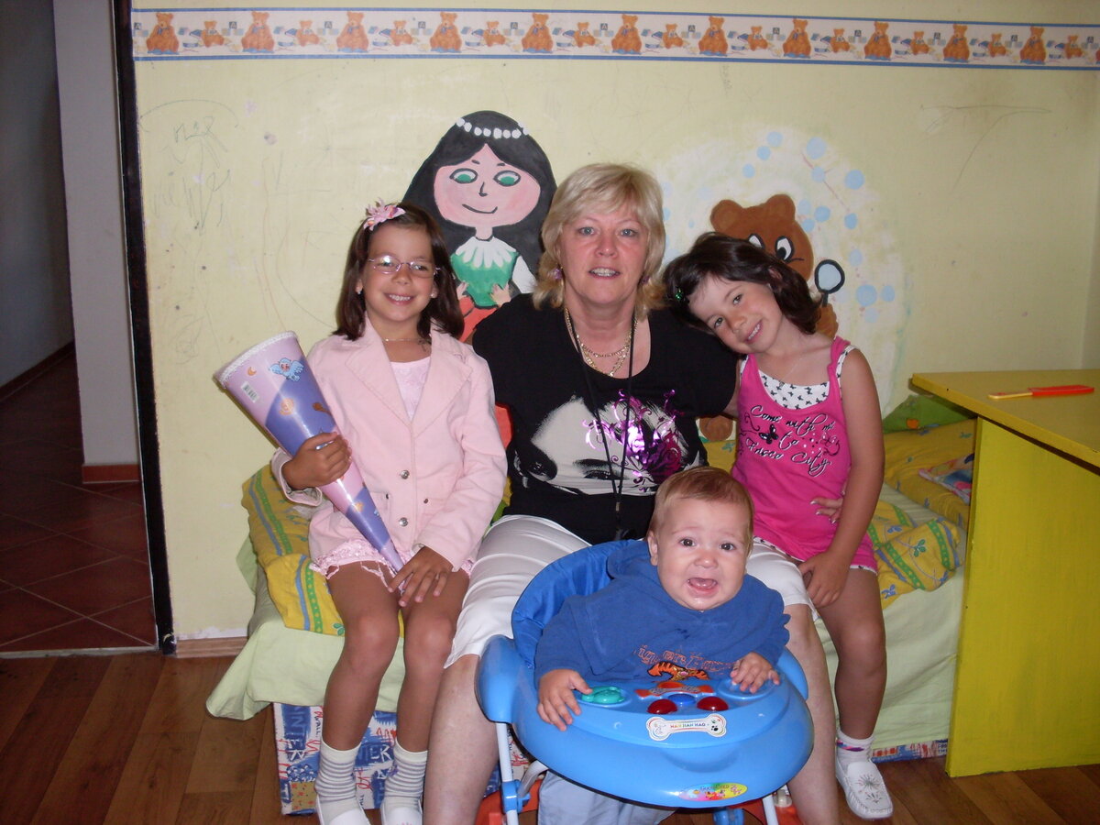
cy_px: 412
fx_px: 1208
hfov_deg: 49.0
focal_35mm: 38
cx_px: 550
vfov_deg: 37.7
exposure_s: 1/45
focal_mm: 6.3
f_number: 2.8
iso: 100
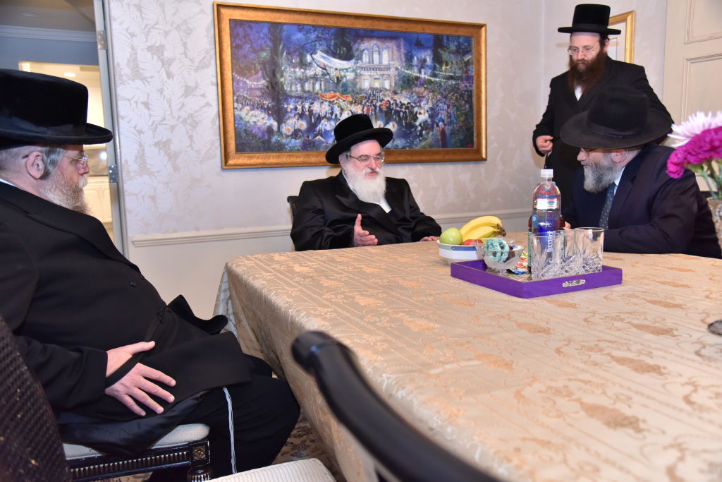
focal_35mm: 30
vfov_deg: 43.6
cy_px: 241
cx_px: 361
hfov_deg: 61.9
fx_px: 602
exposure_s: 1/125
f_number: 4
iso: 1600
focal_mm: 30
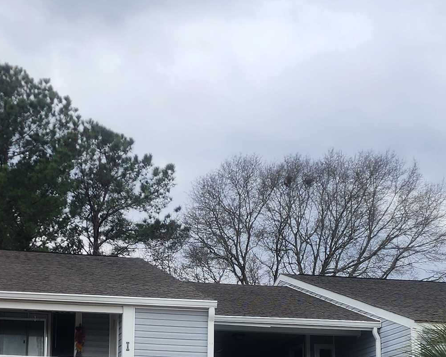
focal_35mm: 69
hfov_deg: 27.4
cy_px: 312
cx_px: 160
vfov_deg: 21.7
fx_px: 911
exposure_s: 1/189
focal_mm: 6.4
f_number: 1.8
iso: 12
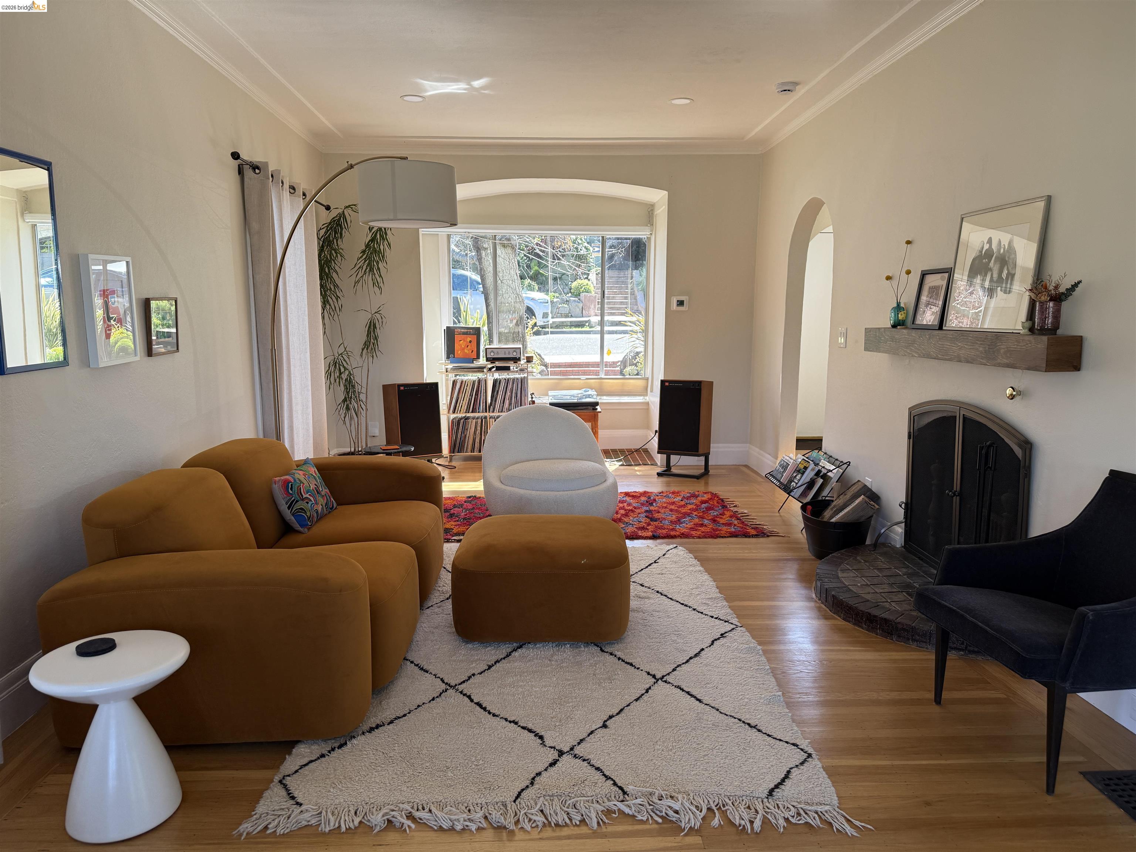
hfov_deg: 71.6
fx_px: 788
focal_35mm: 24
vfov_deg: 56.8
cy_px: 426
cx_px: 568
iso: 100
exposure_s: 1/281
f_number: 1.78
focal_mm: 6.76
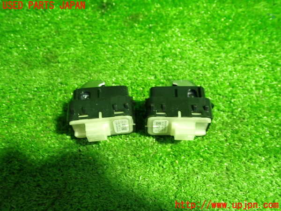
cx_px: 140
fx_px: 244
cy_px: 106
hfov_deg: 60.0
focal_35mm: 30
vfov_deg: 46.8
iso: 640
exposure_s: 1/30
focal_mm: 5.4
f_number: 2.3
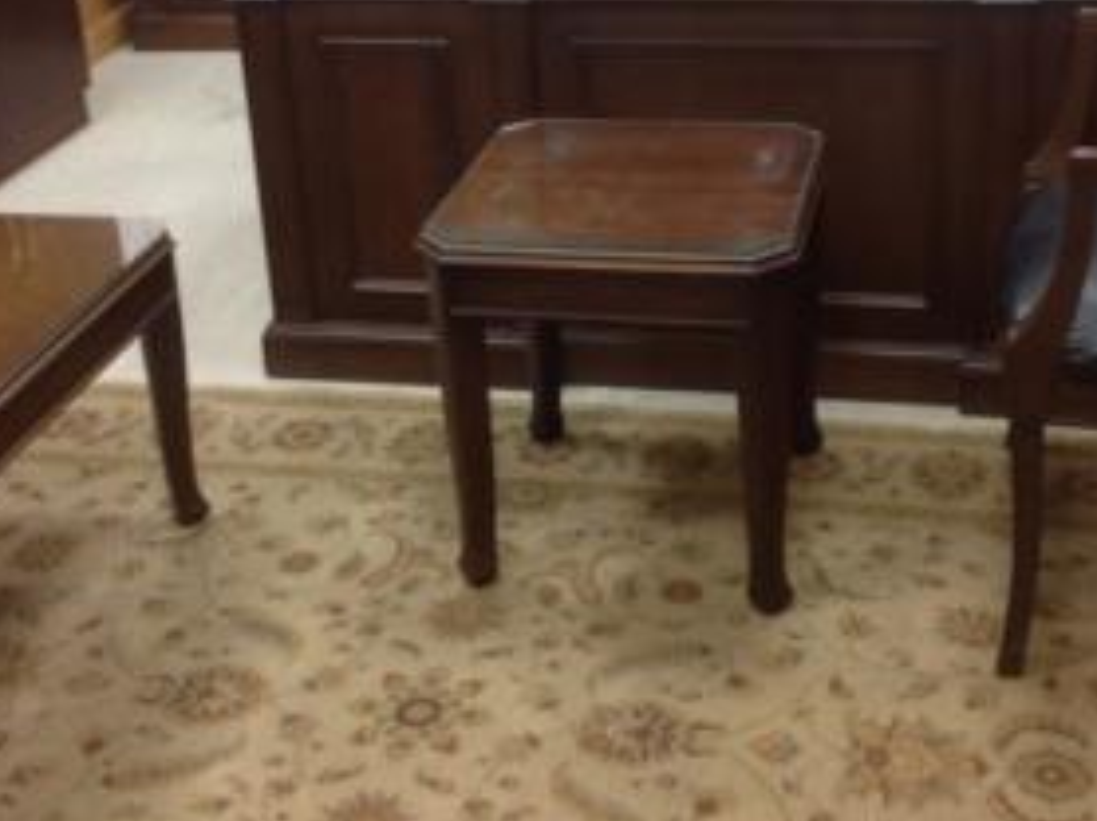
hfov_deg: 30.7
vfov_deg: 23.0
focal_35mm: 63
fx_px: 1995
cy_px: 205
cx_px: 584
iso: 100
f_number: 2.4
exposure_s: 1/15
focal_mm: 4.28
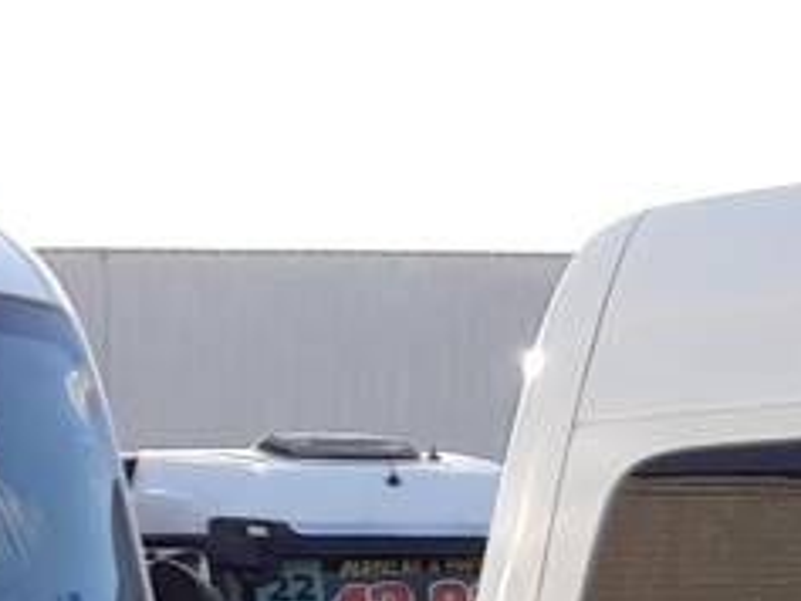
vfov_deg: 8.5
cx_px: -1132
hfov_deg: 10.1
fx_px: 3936
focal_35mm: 170
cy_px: 1033
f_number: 1.9
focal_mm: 2.9
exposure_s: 1/524
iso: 40
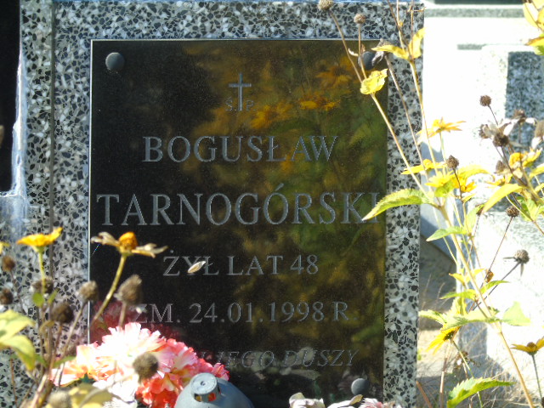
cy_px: 204
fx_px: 3819
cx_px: 272
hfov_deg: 8.1
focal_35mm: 243
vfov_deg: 6.1
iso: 100
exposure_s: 1/125
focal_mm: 43
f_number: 4.8
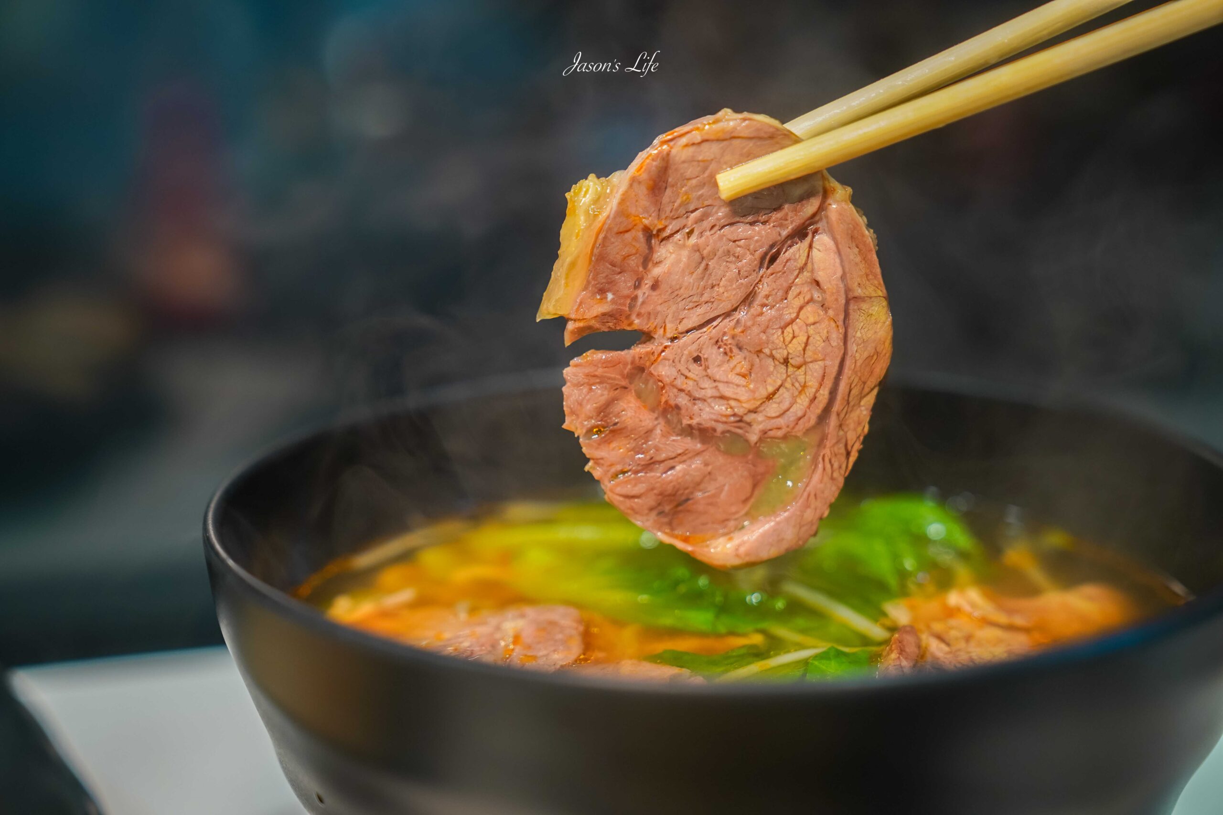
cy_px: 408
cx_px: 612
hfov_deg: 36.9
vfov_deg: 25.1
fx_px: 1834
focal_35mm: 54
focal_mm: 54
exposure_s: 1/60
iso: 800
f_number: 3.2
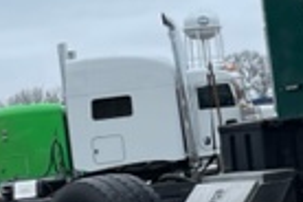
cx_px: 472
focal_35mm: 125
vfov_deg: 11.0
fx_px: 1052
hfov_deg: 15.0
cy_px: 94
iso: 32
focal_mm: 4.2
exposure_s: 1/910
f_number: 1.6
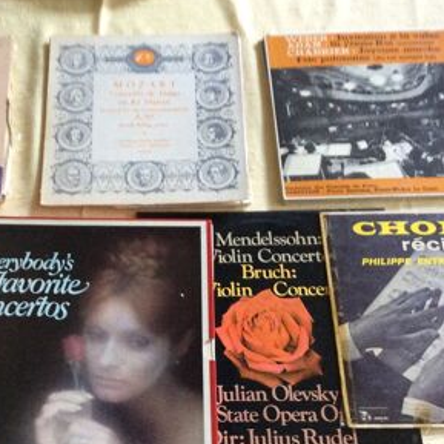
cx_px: 129
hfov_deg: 35.5
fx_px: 682
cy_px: 268
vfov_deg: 35.9
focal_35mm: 47
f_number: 2.4
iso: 320
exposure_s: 1/20
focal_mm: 3.3
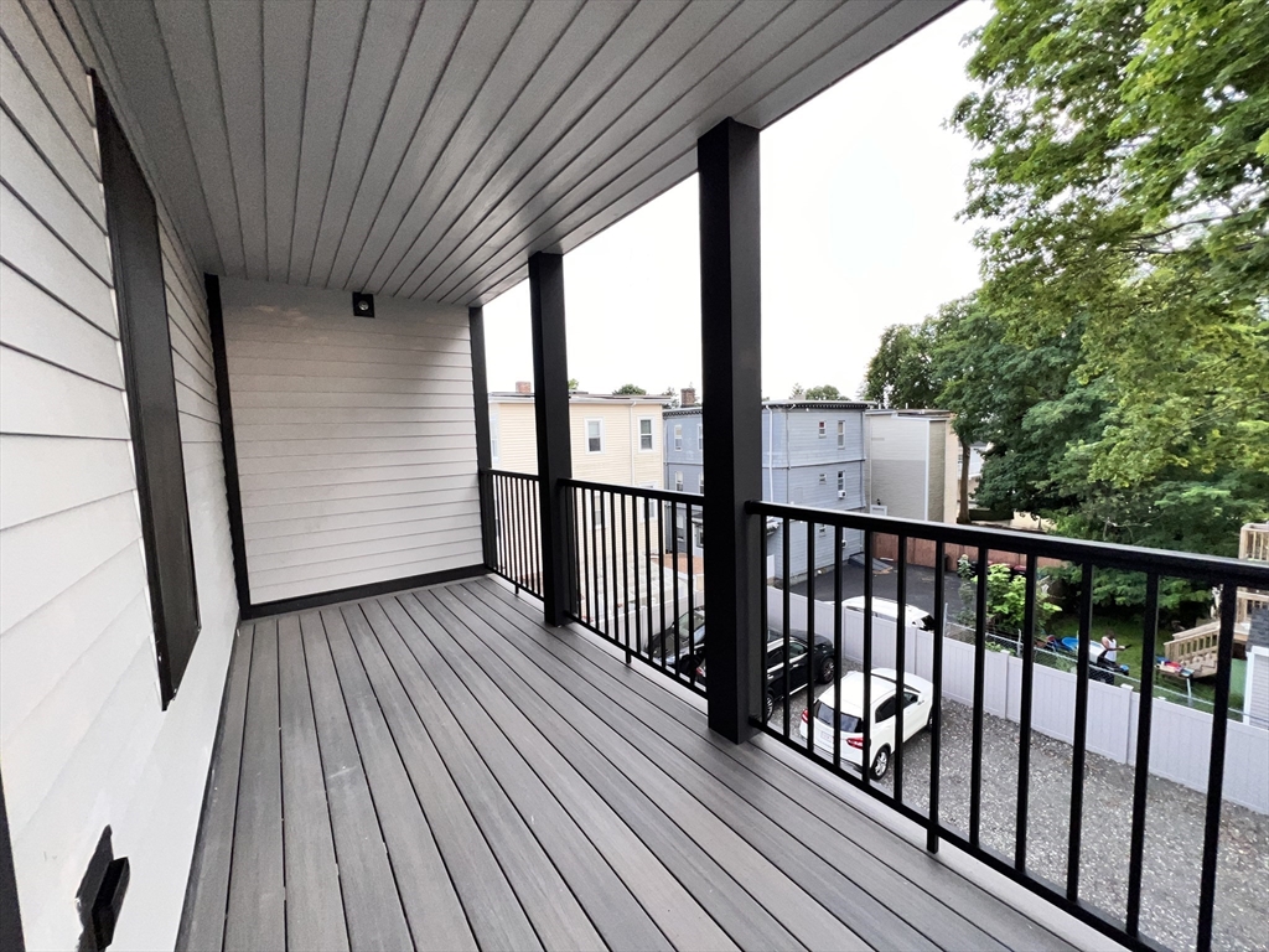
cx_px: 634
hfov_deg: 106.2
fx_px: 477
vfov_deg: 89.9
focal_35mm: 13
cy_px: 476
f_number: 1.8
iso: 64
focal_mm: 1.57
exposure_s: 1/122
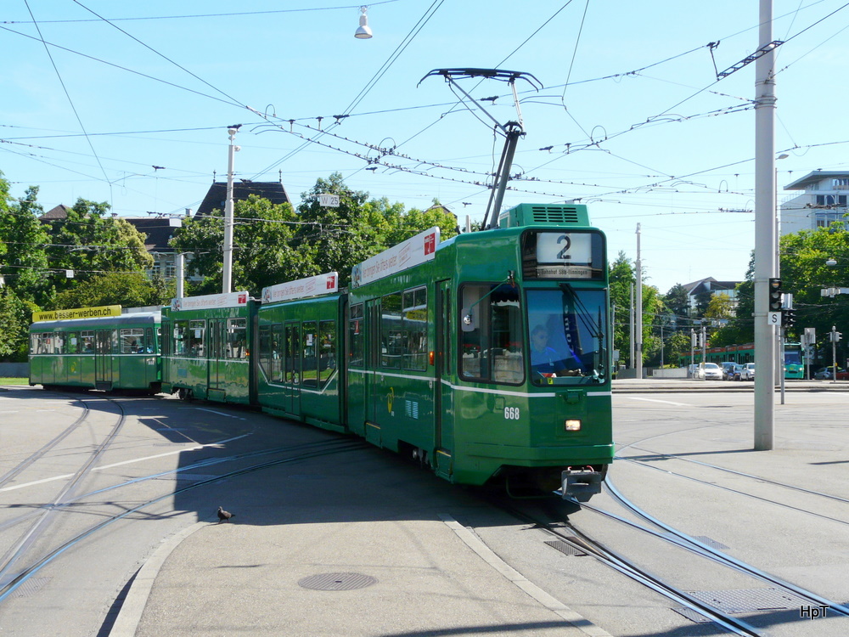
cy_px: 318
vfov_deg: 34.3
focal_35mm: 42
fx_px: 1030
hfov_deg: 44.8
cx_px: 424
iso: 100
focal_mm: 6.8
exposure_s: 1/320
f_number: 5.6
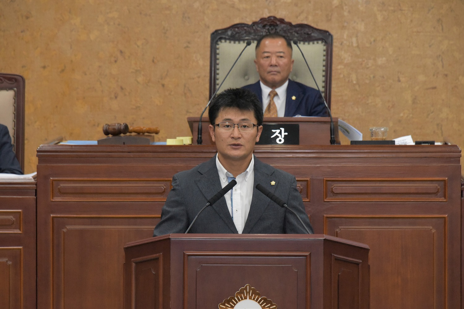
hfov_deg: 9.8
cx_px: 232
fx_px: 2707
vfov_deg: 6.5
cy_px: 154
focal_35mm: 210
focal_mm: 210
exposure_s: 1/250
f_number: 9
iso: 6400
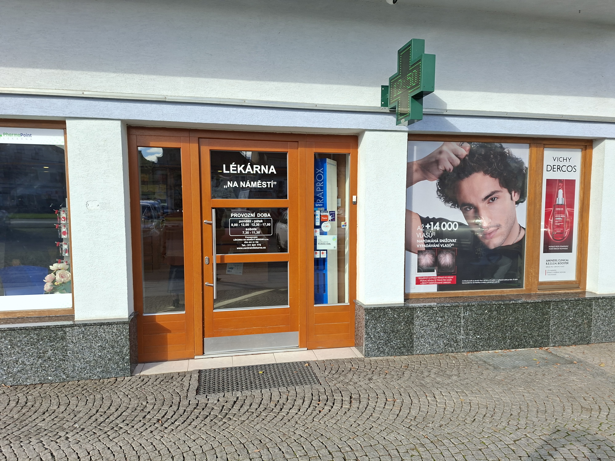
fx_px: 409
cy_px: 230
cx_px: 308
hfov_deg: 73.9
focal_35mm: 23
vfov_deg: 58.9
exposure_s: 1/827
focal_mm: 5.54
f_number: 1.8
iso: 50
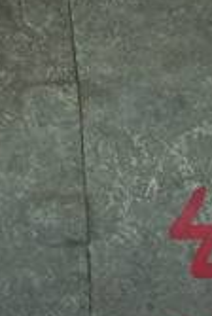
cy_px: 127
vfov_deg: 12.9
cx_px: -30
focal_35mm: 159
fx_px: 1399
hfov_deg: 8.6
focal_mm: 4.6
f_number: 1.8
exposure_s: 1/50
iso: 40
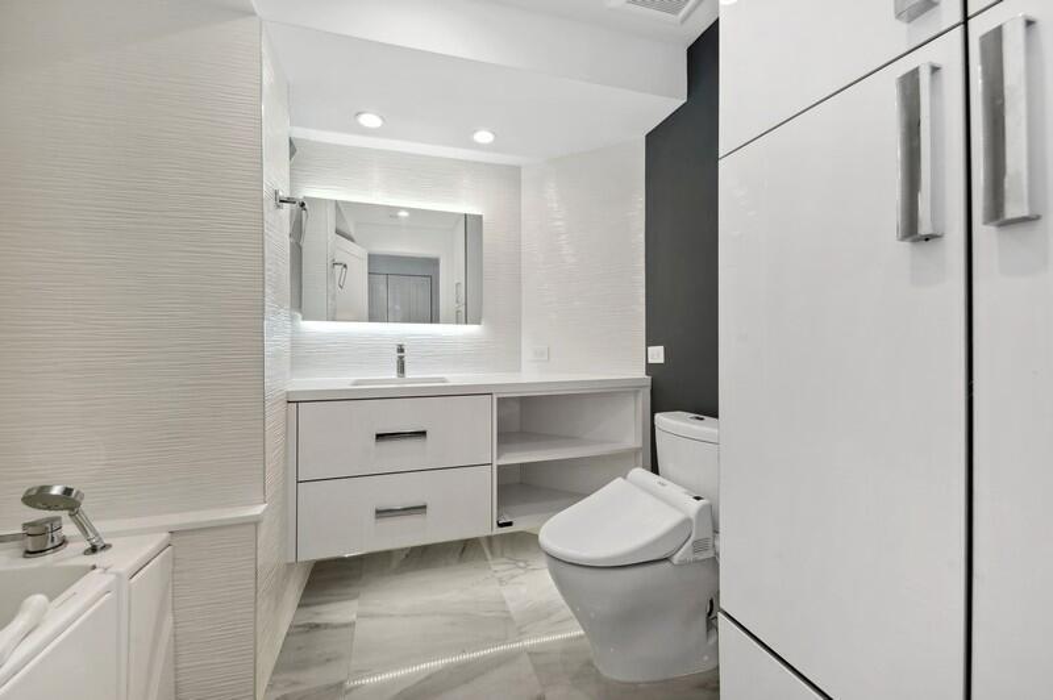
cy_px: 350
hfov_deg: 104.3
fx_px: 409
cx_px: 526
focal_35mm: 14
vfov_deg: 81.1
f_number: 8
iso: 100
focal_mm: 14
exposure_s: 1/13
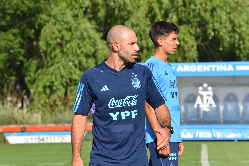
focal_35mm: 300
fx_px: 2075
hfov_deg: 6.9
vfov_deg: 4.6
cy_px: 83
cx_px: 124
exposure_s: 1/1600
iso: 1000
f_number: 10
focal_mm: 200
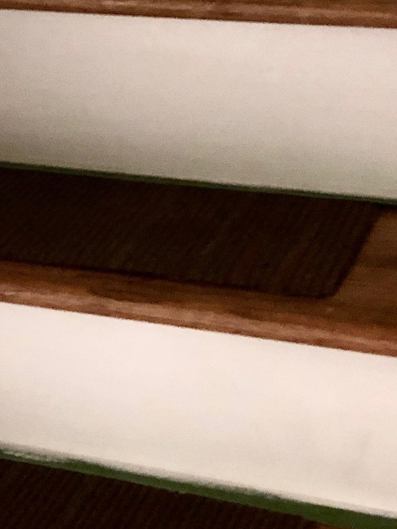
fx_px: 1331
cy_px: 316
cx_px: 109
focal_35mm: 87
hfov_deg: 16.9
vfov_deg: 22.5
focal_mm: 3.99
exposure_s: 1/4
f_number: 1.8
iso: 125
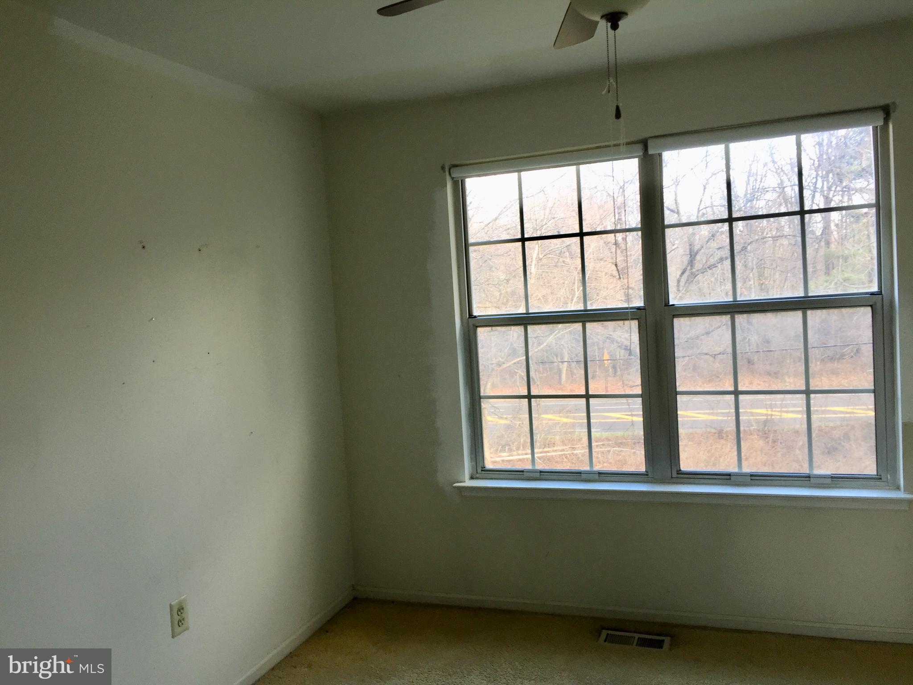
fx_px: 765
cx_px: 456
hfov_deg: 61.7
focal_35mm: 29
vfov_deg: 48.2
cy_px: 342
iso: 40
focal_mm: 4.15
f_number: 2.2
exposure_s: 1/60
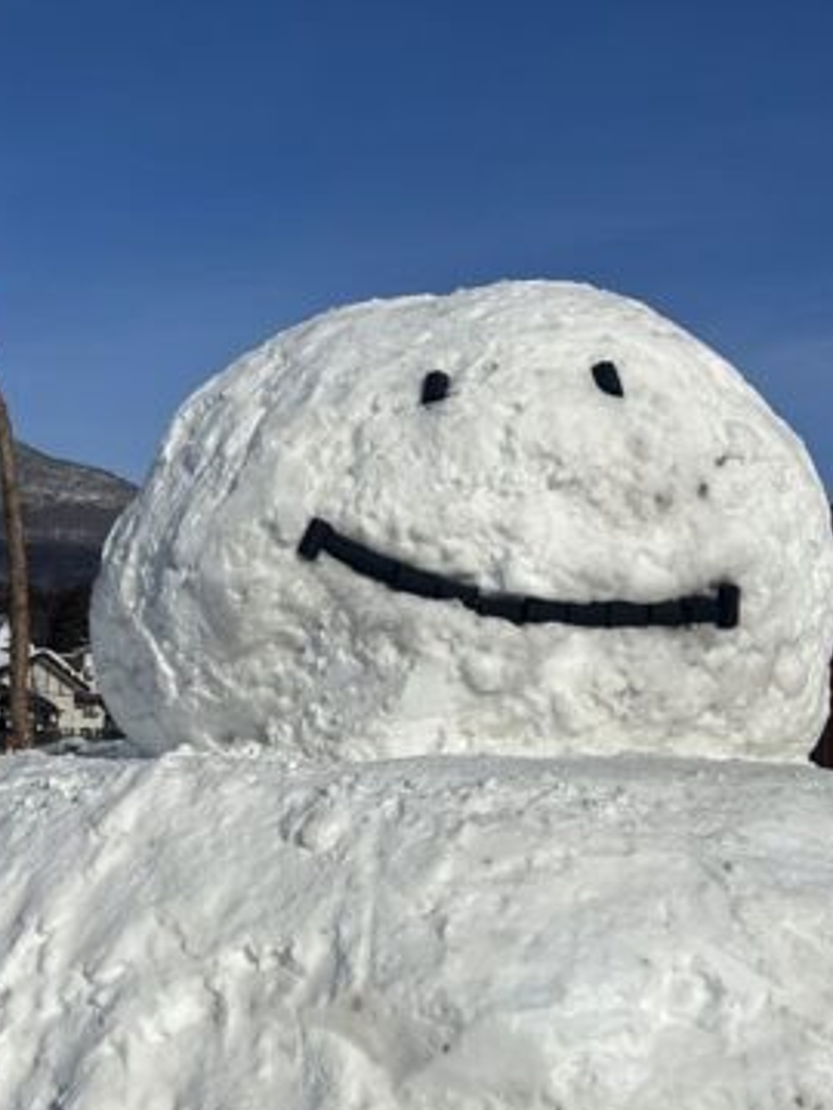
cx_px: 247
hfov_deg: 27.8
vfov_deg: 36.8
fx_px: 1668
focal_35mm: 52
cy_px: 564
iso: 50
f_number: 1.5
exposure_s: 1/16393
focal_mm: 5.7
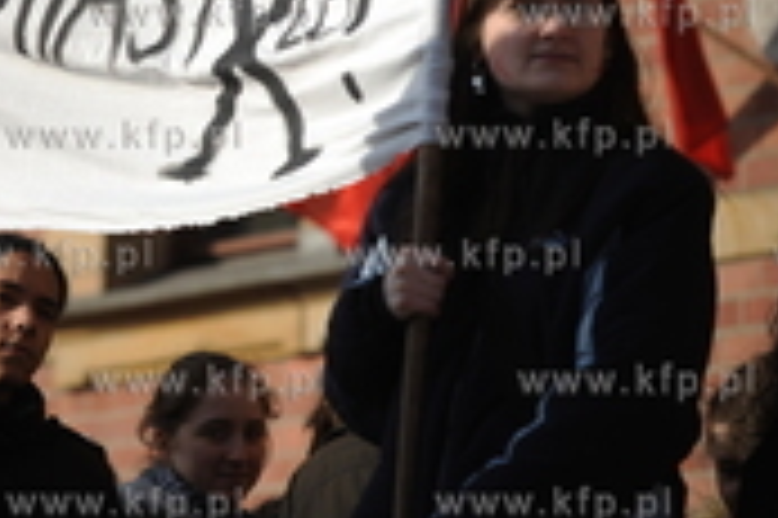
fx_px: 6499
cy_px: 72
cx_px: -63
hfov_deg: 6.8
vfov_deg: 4.6
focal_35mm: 301
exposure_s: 1/2000
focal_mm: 130
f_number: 3.2
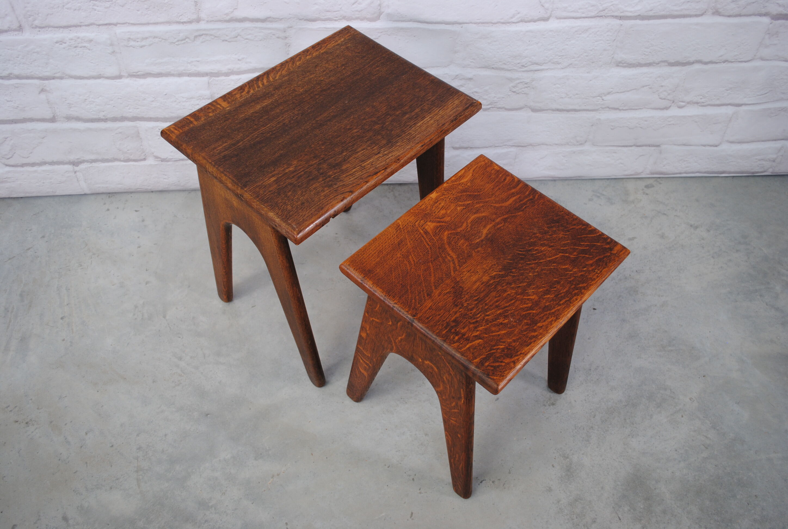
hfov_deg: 57.1
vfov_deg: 40.1
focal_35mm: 33
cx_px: 394
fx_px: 724
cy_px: 264
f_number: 4.5
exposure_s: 1/80
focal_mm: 22
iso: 200
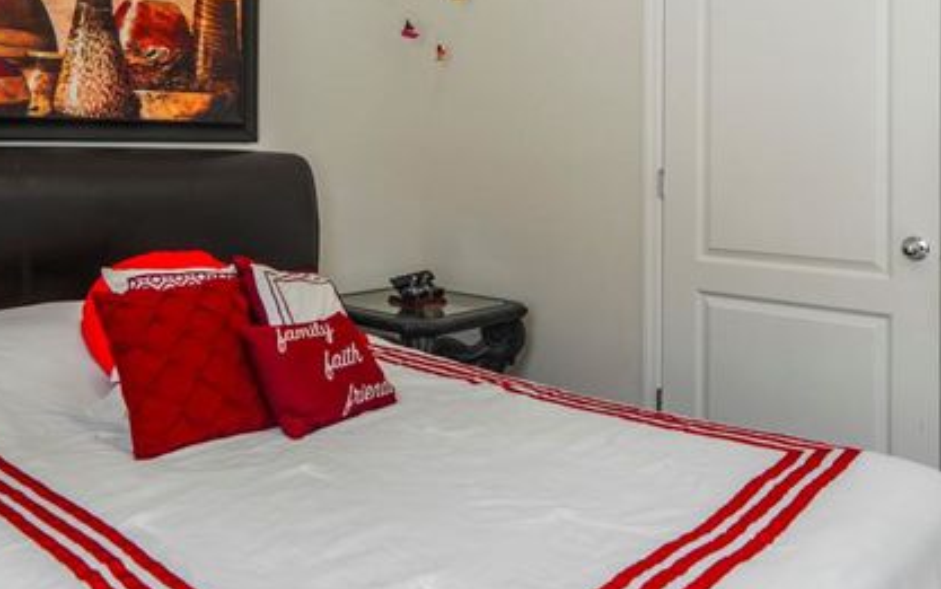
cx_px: 367
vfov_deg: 40.1
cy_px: 188
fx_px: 795
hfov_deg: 60.6
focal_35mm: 31
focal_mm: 12
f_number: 2.8
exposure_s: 1/60
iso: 100
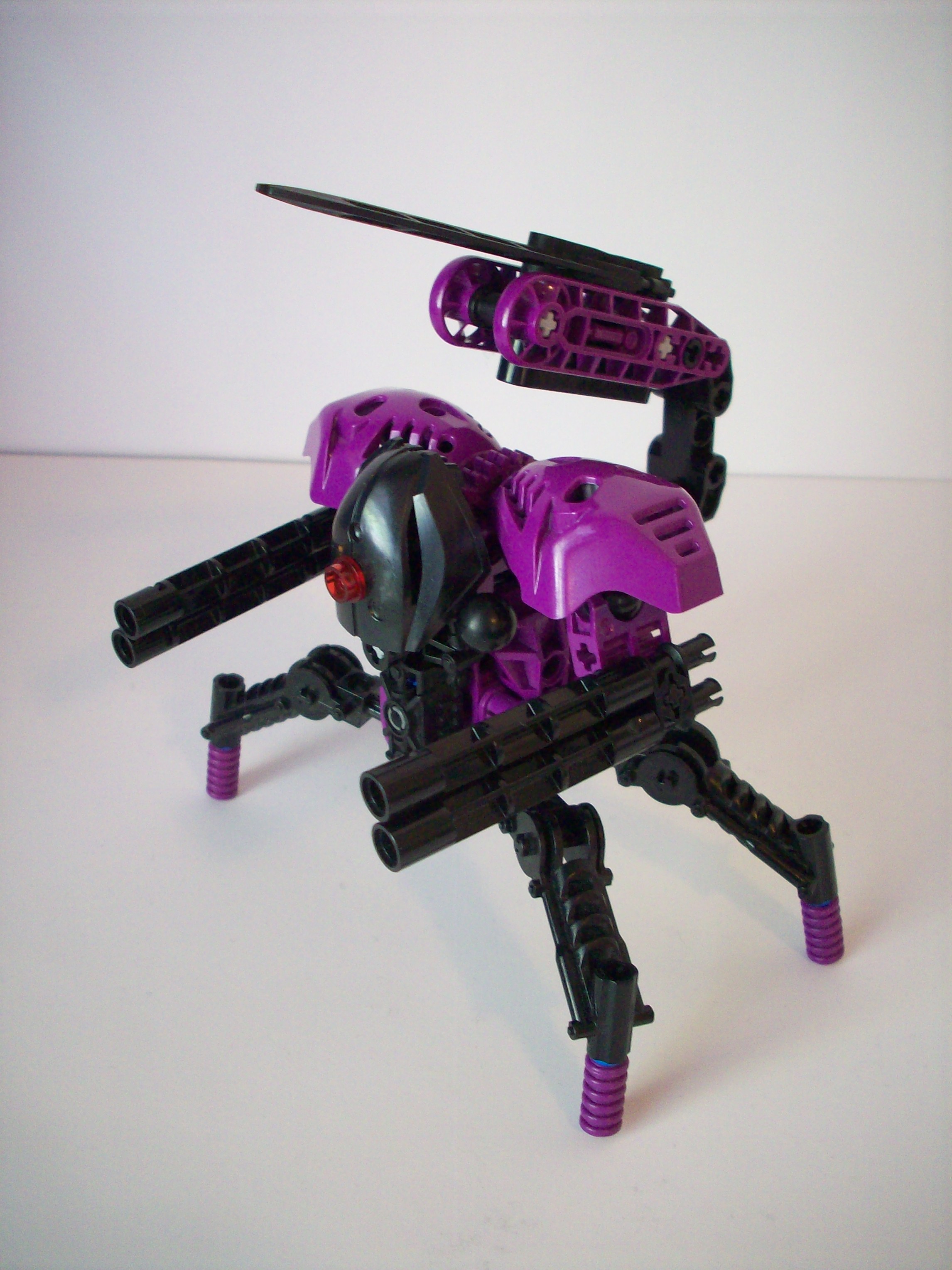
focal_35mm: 37
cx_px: 476
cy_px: 635
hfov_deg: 38.7
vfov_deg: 50.1
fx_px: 1357
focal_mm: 6.2
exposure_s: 1/11.7
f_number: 2.8
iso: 160
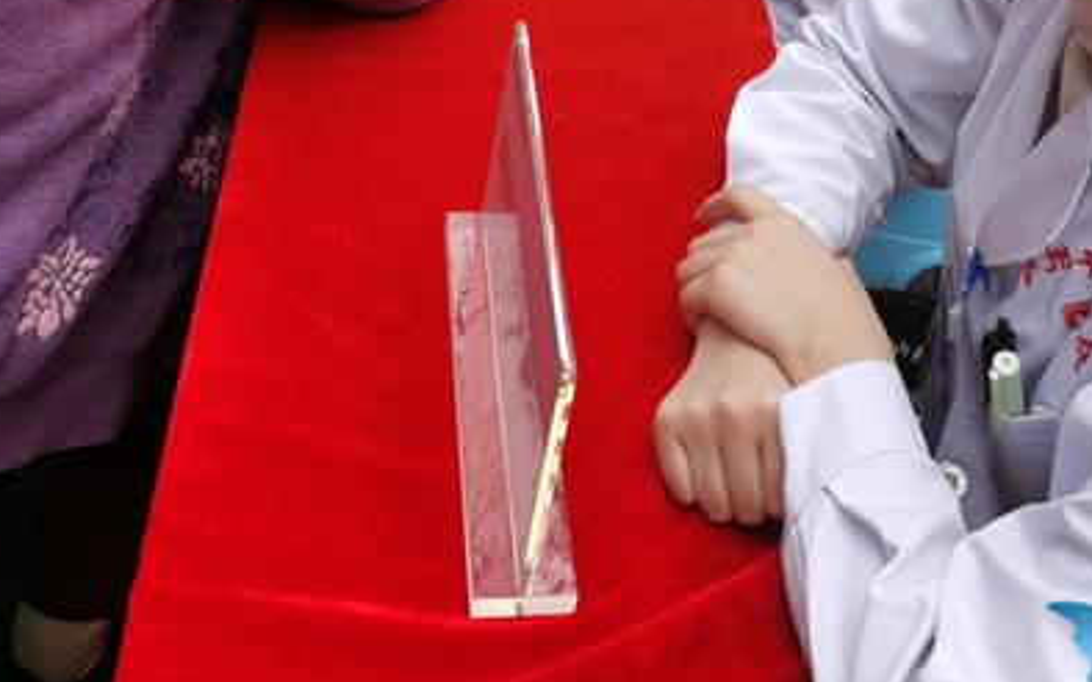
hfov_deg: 32.6
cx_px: 754
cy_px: -279
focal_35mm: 62
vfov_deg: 18.9
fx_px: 1845
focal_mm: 5.58
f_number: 1.8
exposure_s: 1/314
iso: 50
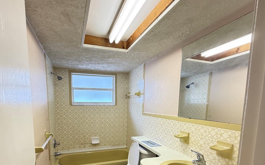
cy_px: 121
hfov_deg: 84.9
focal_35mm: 20
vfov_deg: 57.1
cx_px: 122
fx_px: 144
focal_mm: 2.22
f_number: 2.2
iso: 500
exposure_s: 1/120
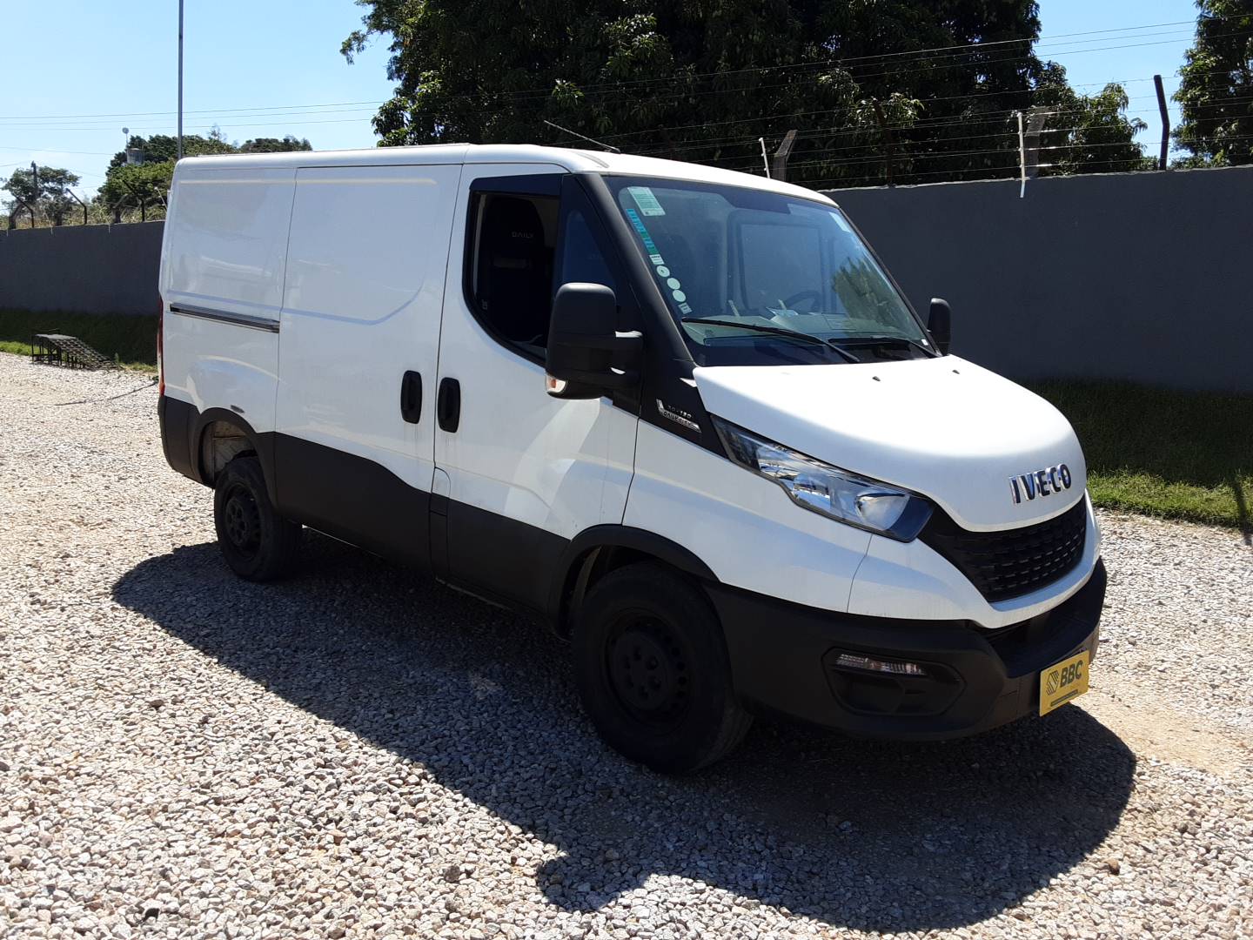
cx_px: 626
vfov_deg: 49.7
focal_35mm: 28
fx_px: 1014
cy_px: 470
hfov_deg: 63.4
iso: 40
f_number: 1.9
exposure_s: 1/1209
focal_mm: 2.9
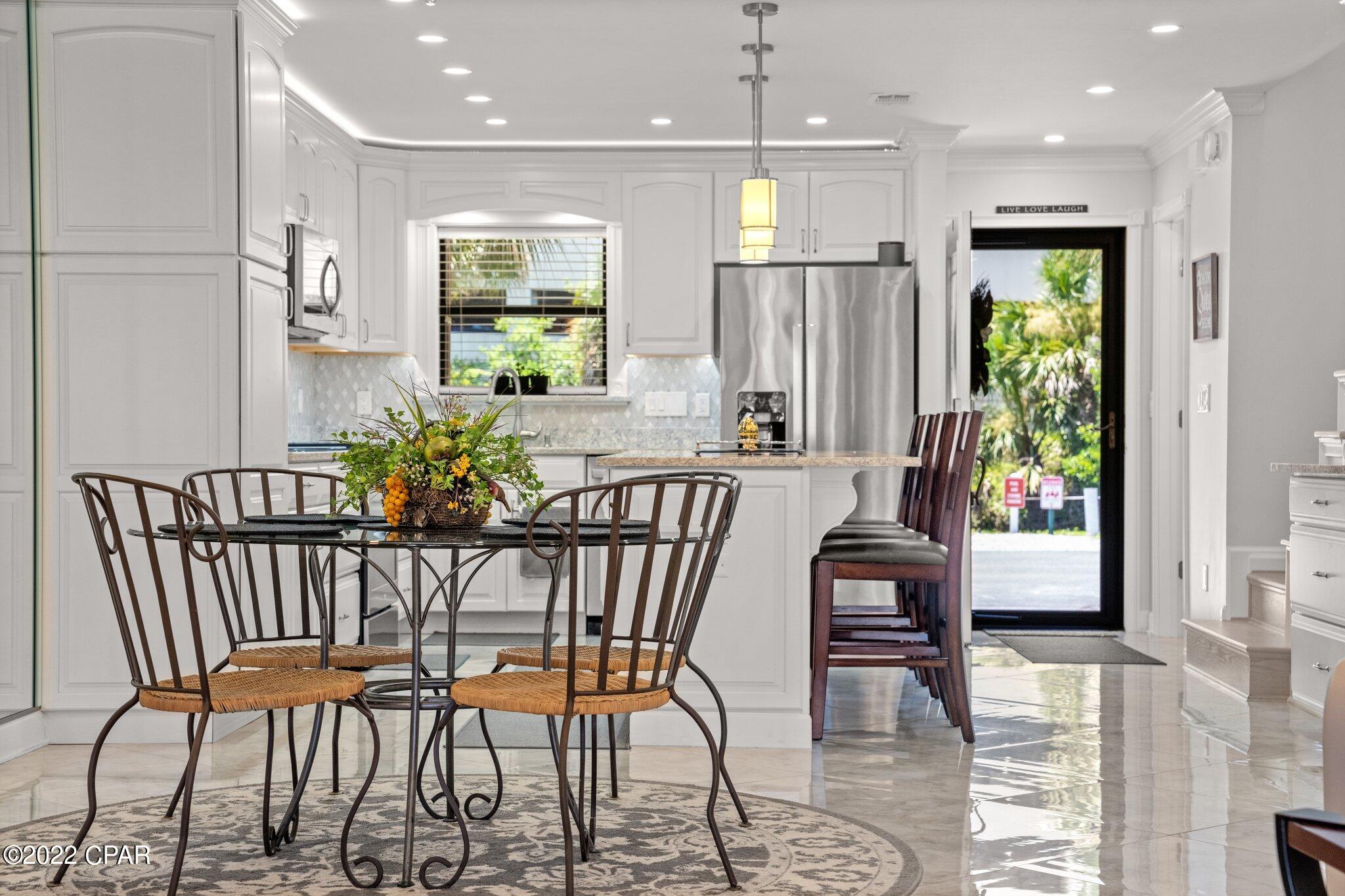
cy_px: 448
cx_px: 672
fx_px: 2129
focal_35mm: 57
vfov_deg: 23.8
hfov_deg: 35.1
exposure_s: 1/60
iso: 2000
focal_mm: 57
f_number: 6.3
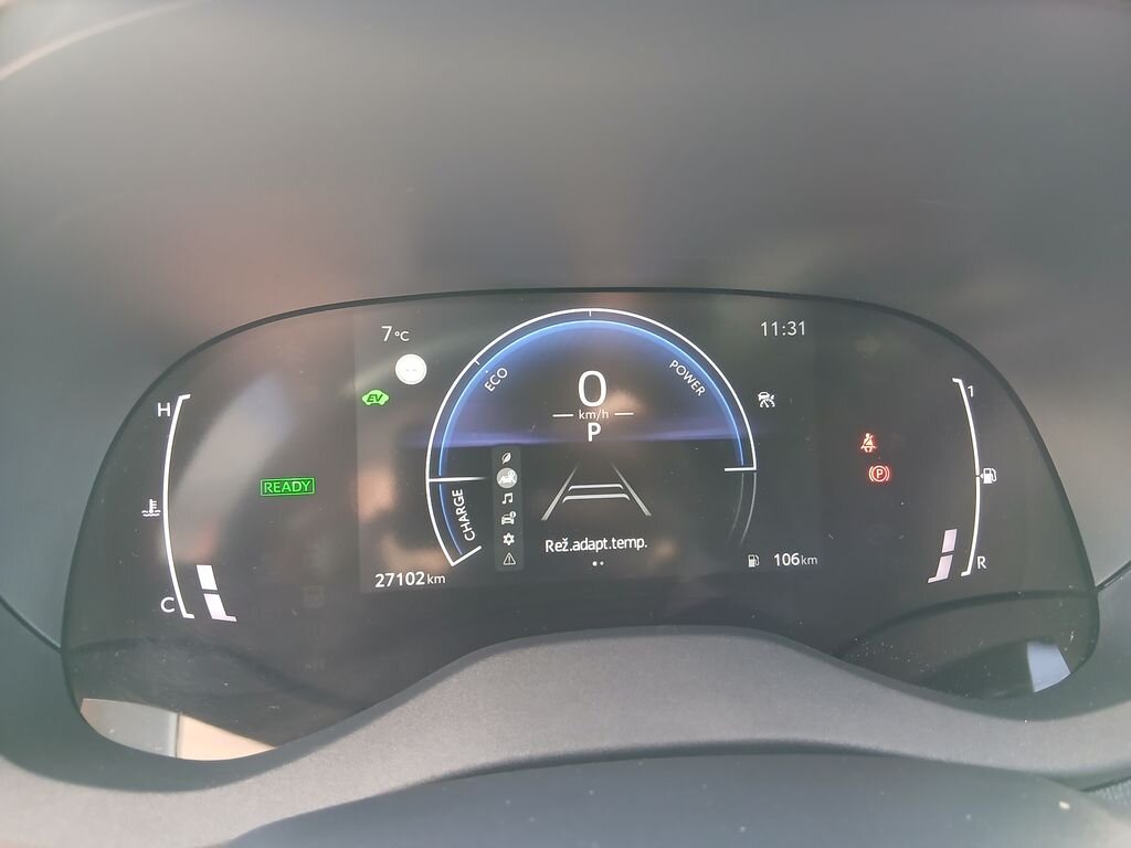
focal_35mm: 26
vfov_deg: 53.1
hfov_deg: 67.3
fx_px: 849
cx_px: 566
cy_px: 424
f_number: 1.8
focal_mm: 3.98
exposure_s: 1/33.3
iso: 250
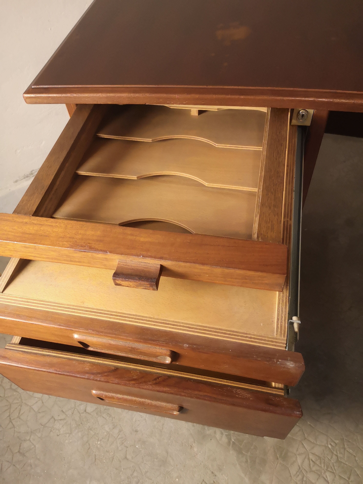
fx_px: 378
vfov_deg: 65.3
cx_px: 182
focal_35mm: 27
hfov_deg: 51.4
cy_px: 242
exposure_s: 1/50
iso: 500
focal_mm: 3.95
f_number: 1.8
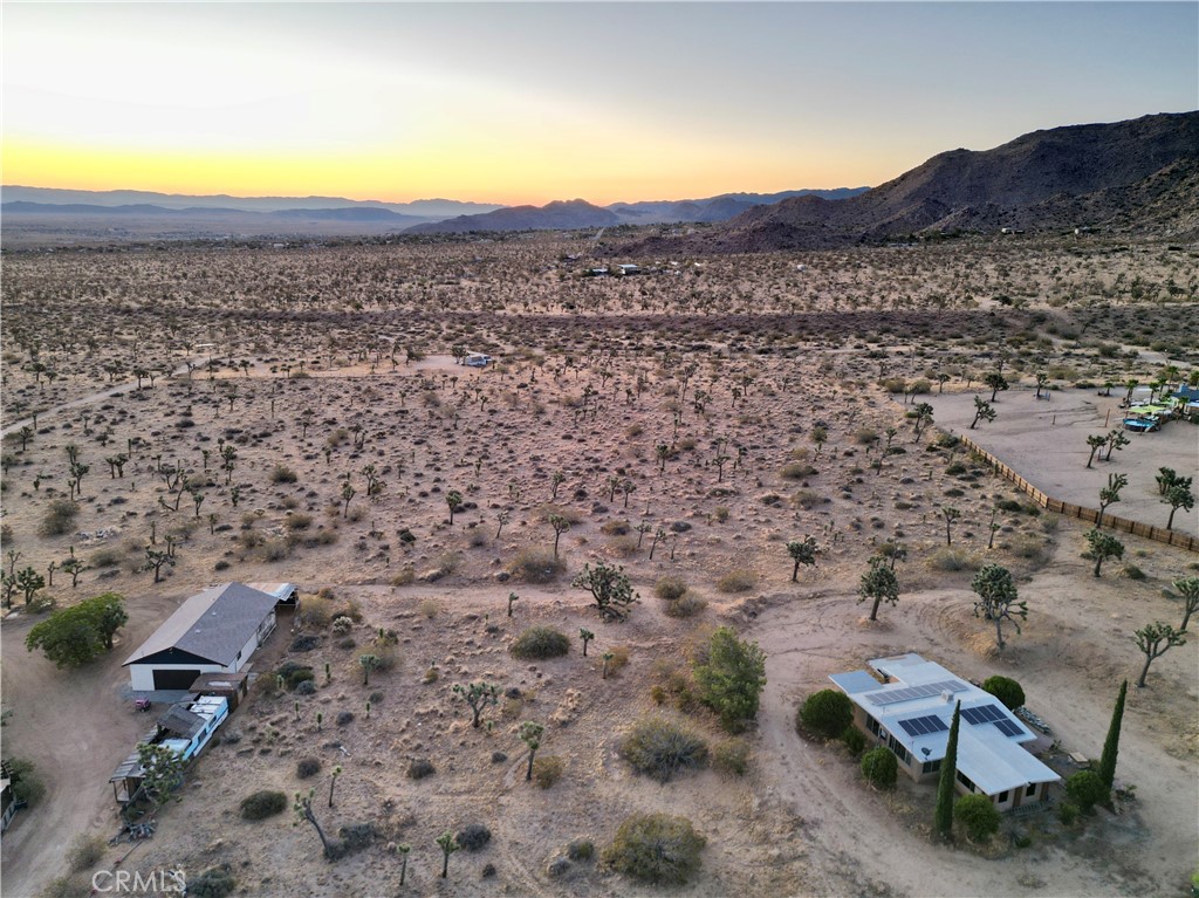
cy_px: 449
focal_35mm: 24
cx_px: 600
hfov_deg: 71.6
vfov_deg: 56.8
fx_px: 831
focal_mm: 6.72
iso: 110
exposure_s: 1/50
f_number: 1.7
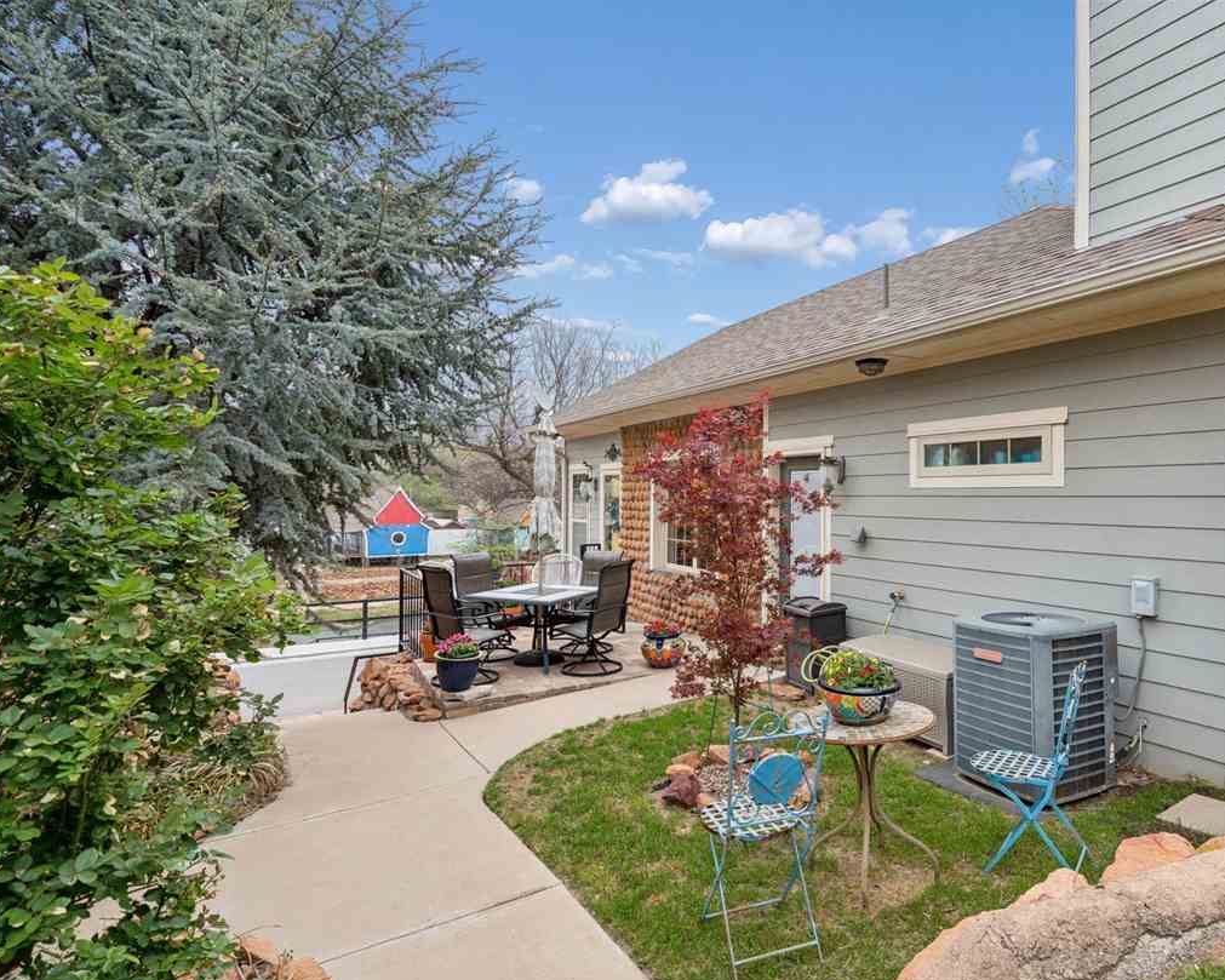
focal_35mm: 19
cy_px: 515
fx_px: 689
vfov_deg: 70.8
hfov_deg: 81.7
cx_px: 768
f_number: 7.1
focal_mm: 16
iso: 200
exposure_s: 1/100
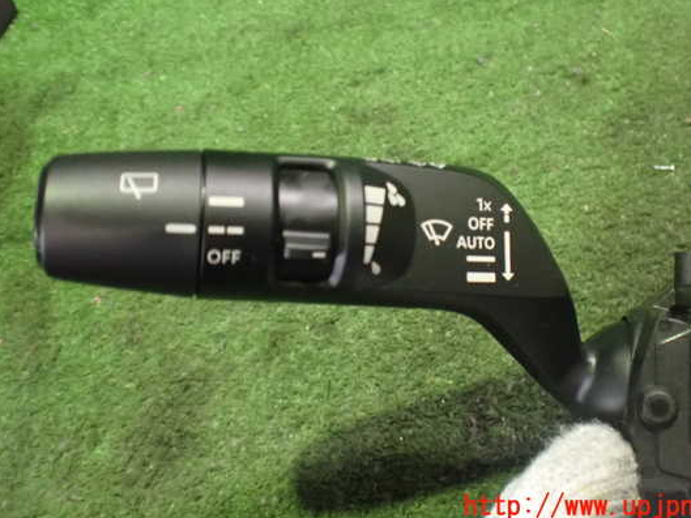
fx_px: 679
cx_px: 367
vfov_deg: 41.7
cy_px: 230
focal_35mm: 34
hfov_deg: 53.9
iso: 1250
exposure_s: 1/30
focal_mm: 5.4
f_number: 2.3
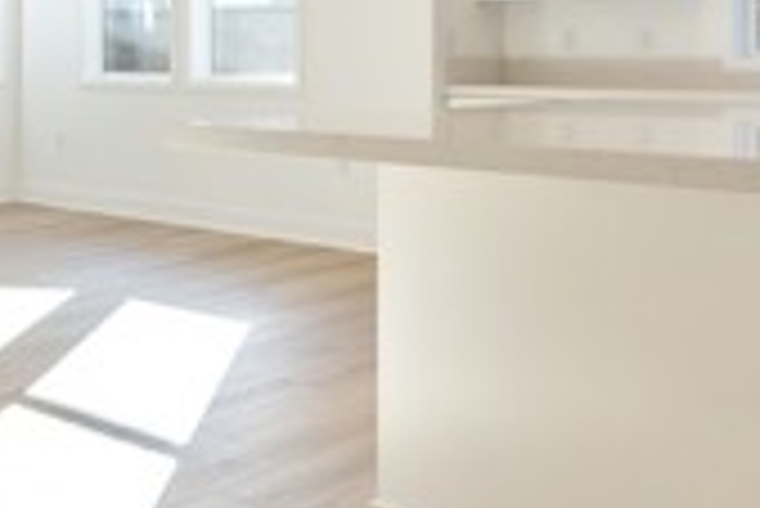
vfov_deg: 25.0
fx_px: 1120
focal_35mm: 53
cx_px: 283
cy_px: 76
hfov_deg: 37.3
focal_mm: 14
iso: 100
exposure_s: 1/160
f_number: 5.6
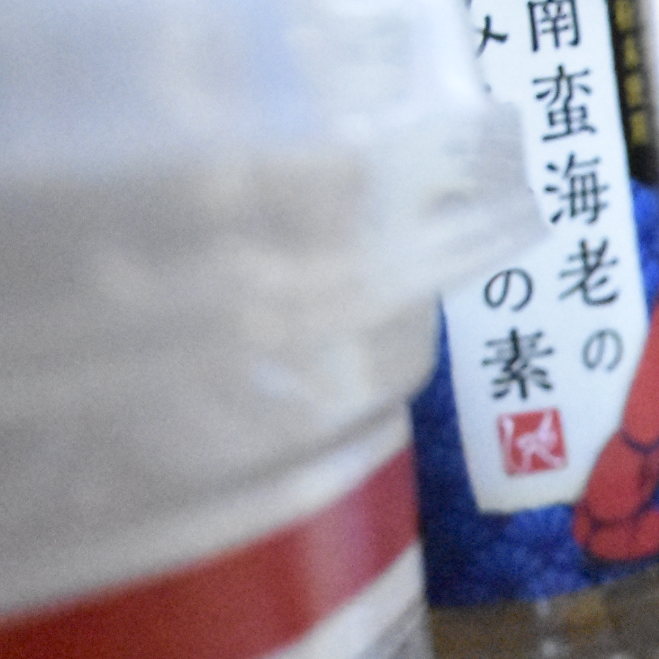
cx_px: 1345
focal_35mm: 94
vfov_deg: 17.4
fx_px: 2025
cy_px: 834
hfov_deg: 14.9
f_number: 5.6
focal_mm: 18
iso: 18000
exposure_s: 1/125
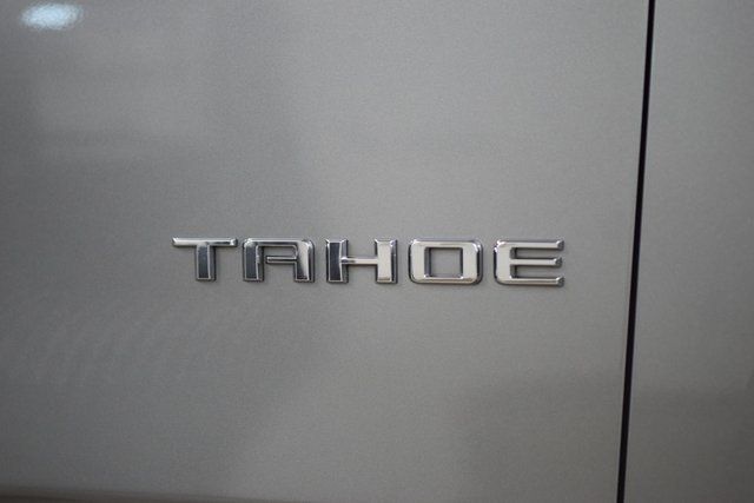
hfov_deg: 19.5
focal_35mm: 105
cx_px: 377
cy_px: 252
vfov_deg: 13.0
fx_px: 2200
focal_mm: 70
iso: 1600
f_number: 2.8
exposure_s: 1/125
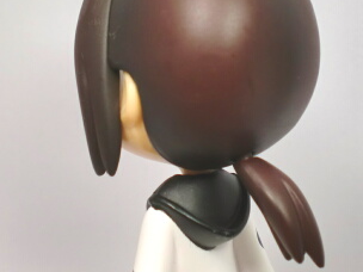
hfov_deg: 41.0
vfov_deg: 31.5
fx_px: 482
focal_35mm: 46
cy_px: 154
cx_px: 220
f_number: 3.1
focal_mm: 6.3
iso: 64
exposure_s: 1/60
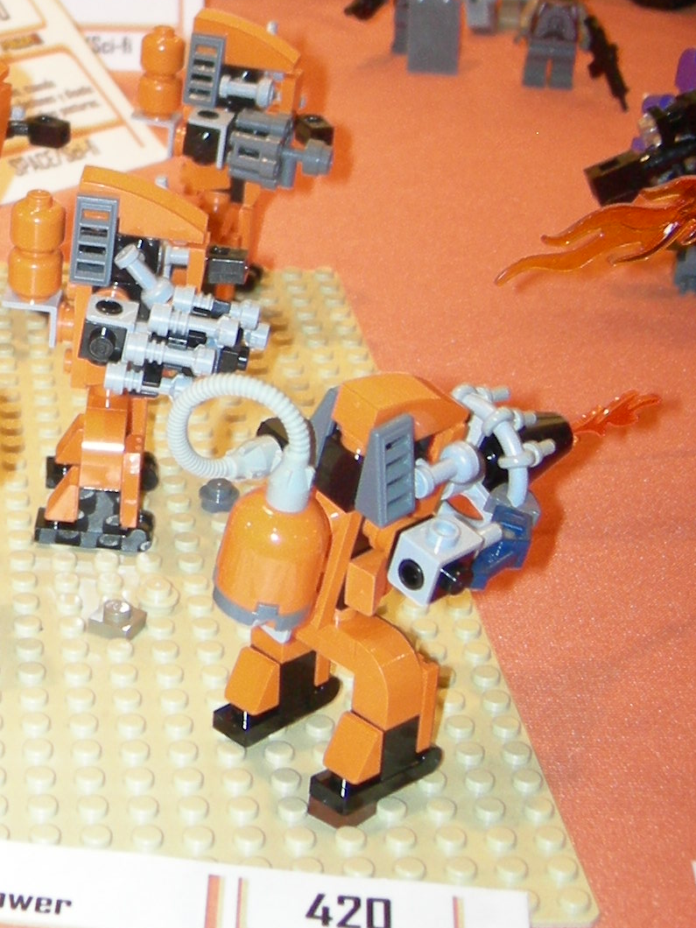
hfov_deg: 16.1
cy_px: 143
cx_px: -137
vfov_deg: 21.9
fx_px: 2359
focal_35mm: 88
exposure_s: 1/16
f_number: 2.7
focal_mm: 7.5
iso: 200
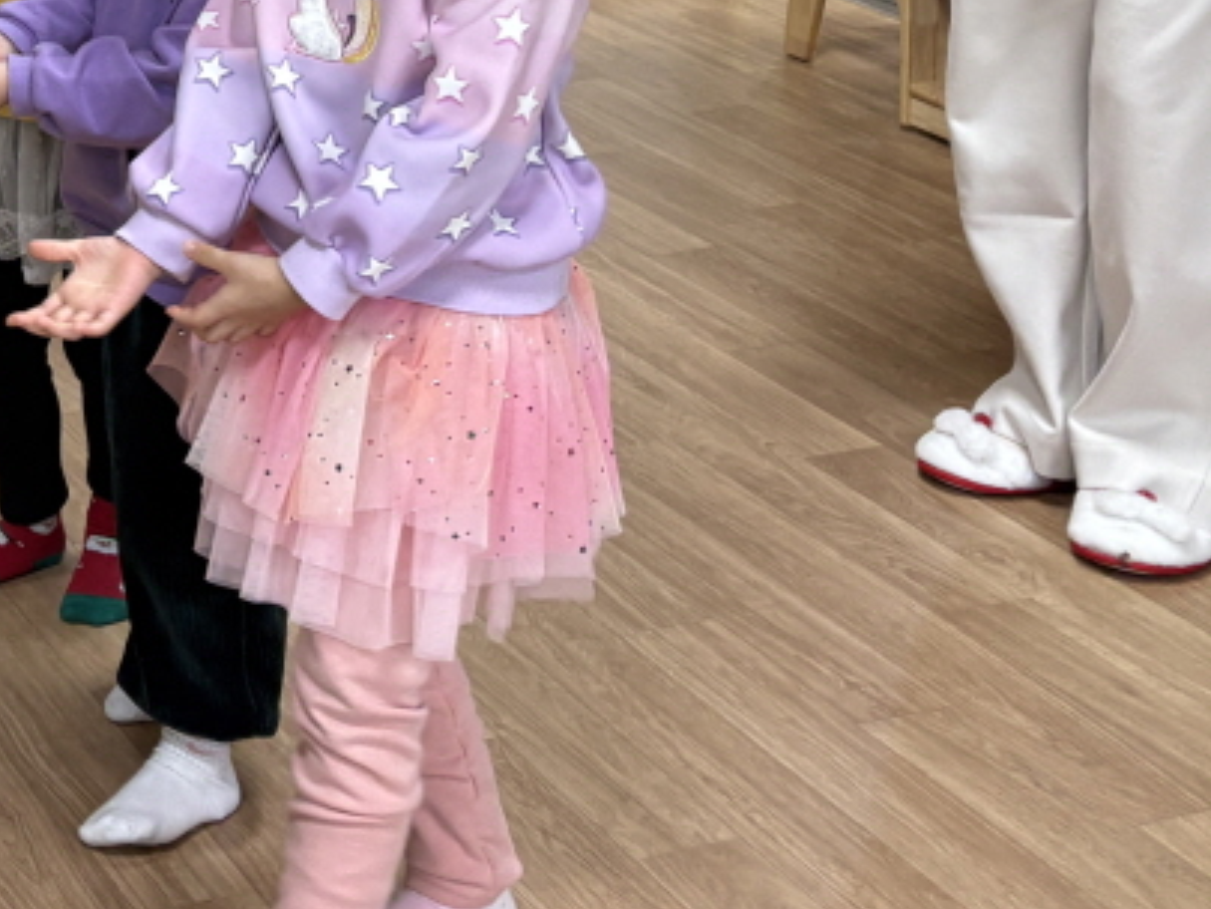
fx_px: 2695
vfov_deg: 17.8
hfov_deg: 23.1
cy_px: -317
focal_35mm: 77
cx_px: -254
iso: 125
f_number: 1.6
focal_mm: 5.96
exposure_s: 1/120
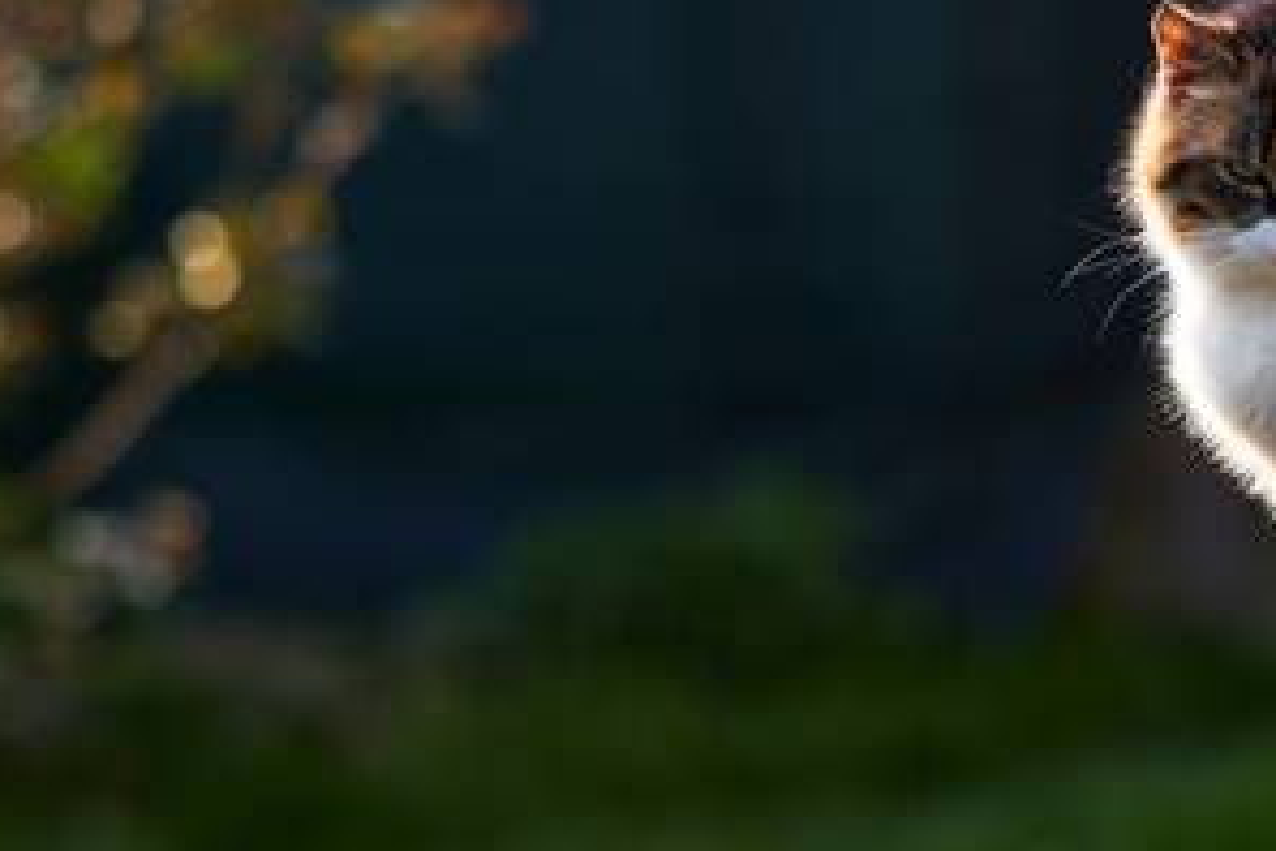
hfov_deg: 7.5
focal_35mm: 273
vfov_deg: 5.0
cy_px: 507
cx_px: 717
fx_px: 9676
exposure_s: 1/1000
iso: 200
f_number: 2
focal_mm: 90
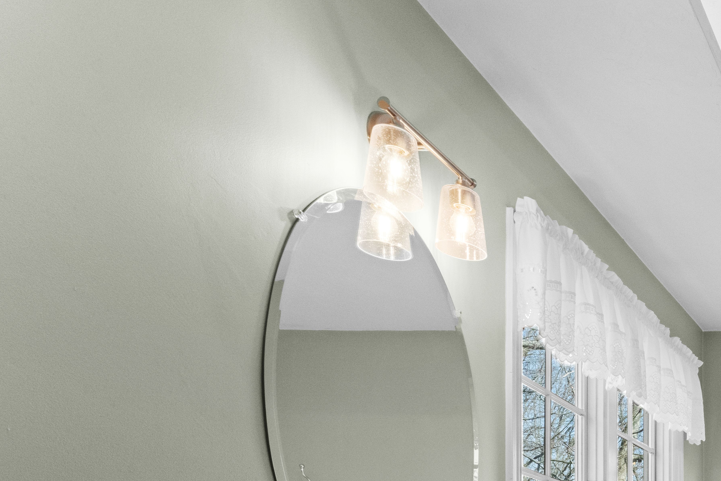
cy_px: 633
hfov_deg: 34.5
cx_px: 947
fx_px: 773
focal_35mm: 39
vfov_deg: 28.2
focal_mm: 14.6
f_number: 11
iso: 2000
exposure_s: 1/30
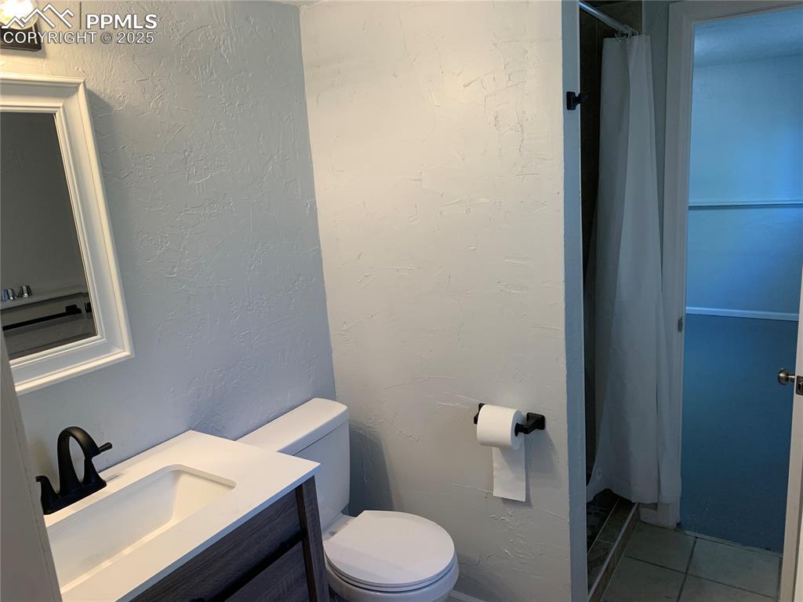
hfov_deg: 67.3
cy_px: 301
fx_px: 603
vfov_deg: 53.0
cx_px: 402
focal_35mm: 26
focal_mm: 4.25
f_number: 1.8
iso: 64
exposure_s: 1/60
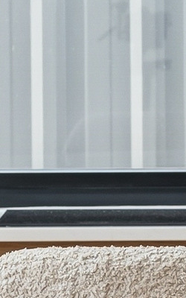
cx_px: 190
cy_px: 21
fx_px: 4128
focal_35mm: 509
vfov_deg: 4.1
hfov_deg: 2.6
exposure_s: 1/100
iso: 400
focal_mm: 50
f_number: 9
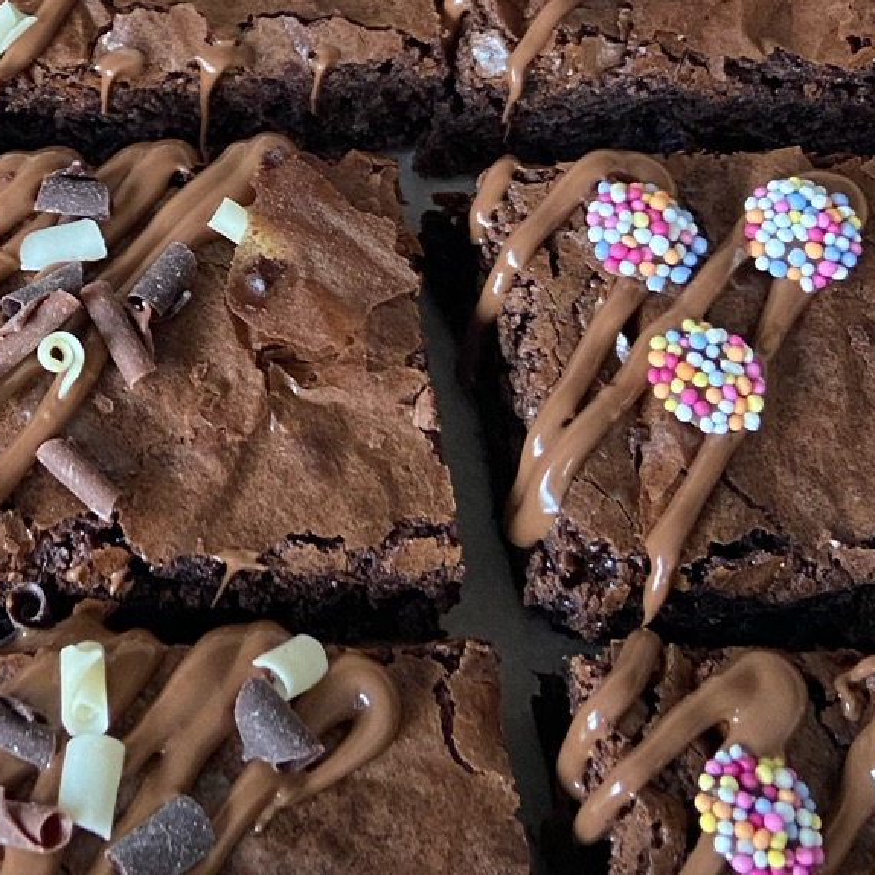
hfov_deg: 20.2
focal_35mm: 82
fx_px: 2345
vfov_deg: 20.2
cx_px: -72
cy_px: -75
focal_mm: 4.25
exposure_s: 1/86
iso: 125
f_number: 1.8
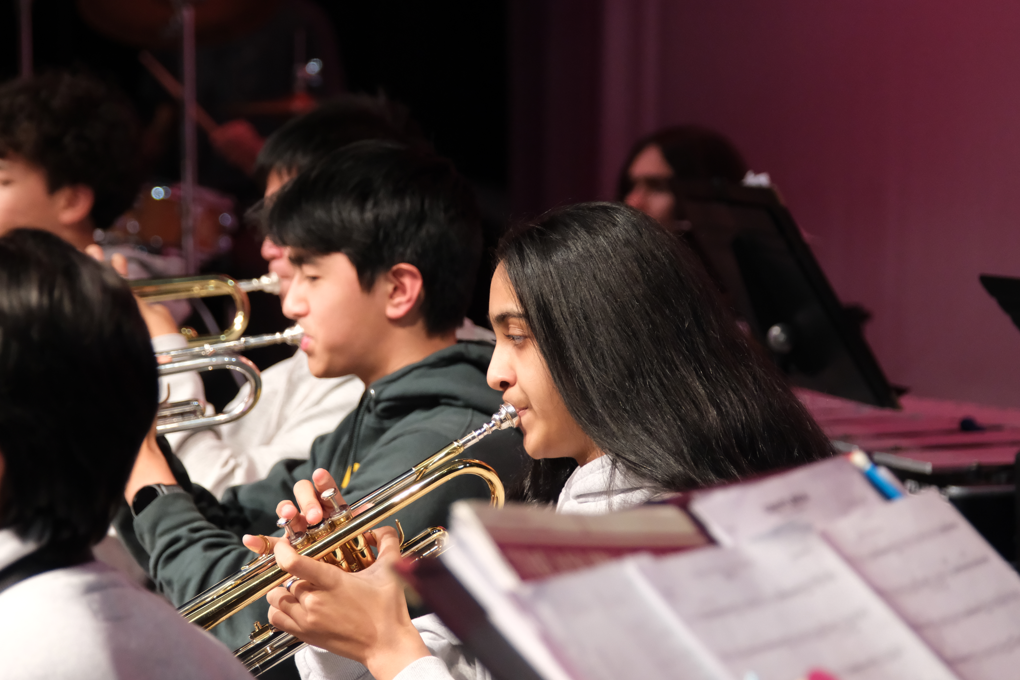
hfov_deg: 12.8
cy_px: 329
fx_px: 4561
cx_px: 462
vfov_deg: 8.5
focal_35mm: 161
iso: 3200
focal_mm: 94.1
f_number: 4
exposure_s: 1/250
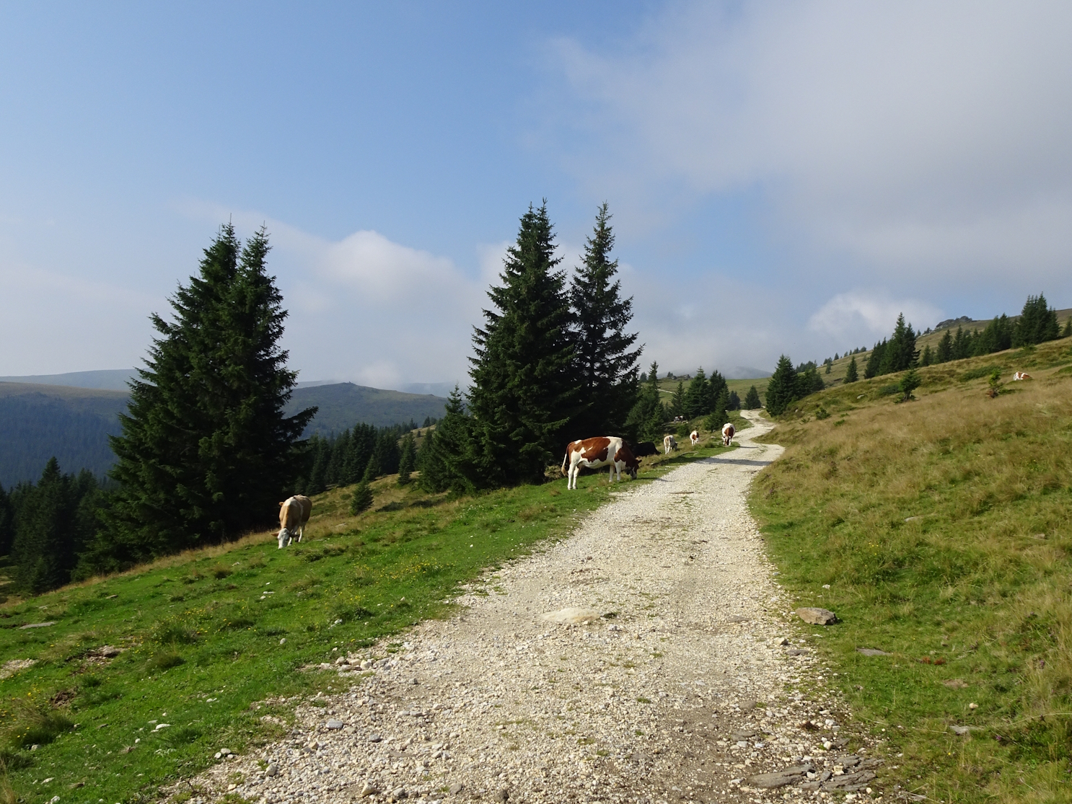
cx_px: 609
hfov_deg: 58.1
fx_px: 960
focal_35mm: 31
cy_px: 449
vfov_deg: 45.4
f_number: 3.5
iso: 80
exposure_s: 1/1250
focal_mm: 4.1
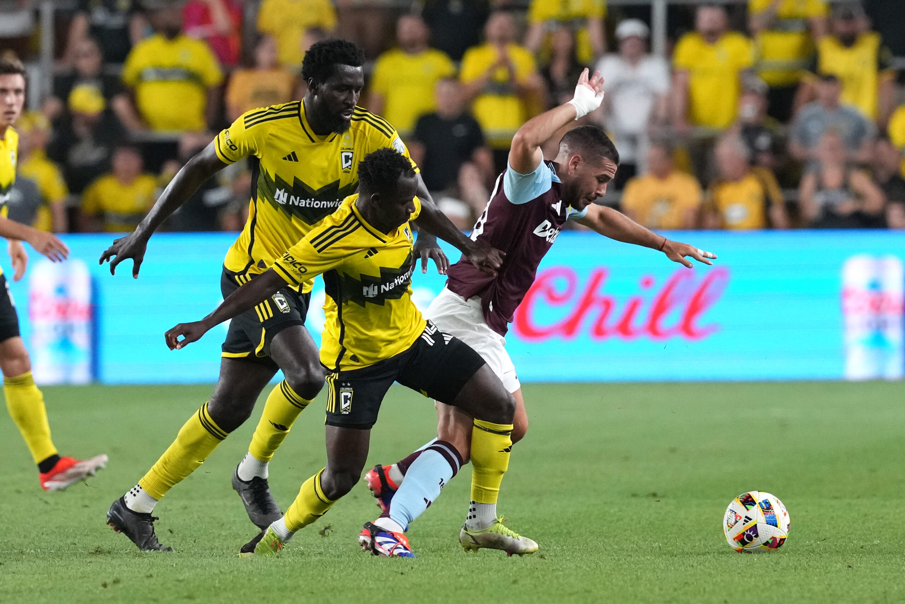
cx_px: 452
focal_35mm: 300
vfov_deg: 4.6
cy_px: 302
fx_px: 7542
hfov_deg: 6.9
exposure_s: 1/1600
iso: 4000
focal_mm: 300
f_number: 3.5
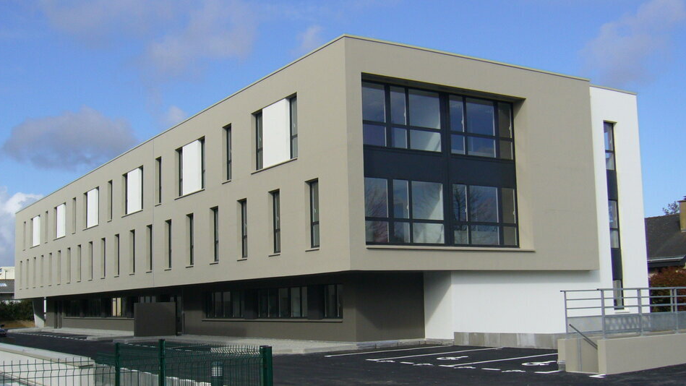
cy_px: 214
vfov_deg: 27.7
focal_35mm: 43
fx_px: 782
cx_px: 340
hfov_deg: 47.4
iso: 80
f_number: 5.6
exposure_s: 1/500
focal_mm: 5.8
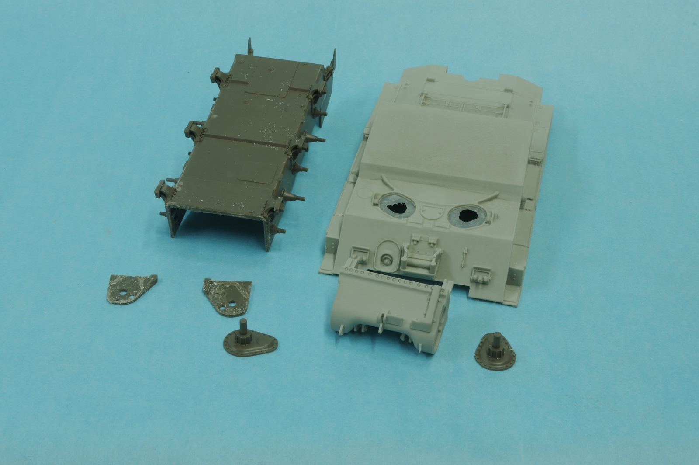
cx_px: 350
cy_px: 232
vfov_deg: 23.3
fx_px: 1125
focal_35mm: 58
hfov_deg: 34.5
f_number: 32
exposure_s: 3
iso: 100
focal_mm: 39
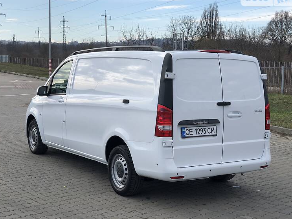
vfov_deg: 26.1
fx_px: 472
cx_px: 146
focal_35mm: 56
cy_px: 103
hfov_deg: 34.4
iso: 16
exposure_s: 1/676
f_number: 2.4
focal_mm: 6
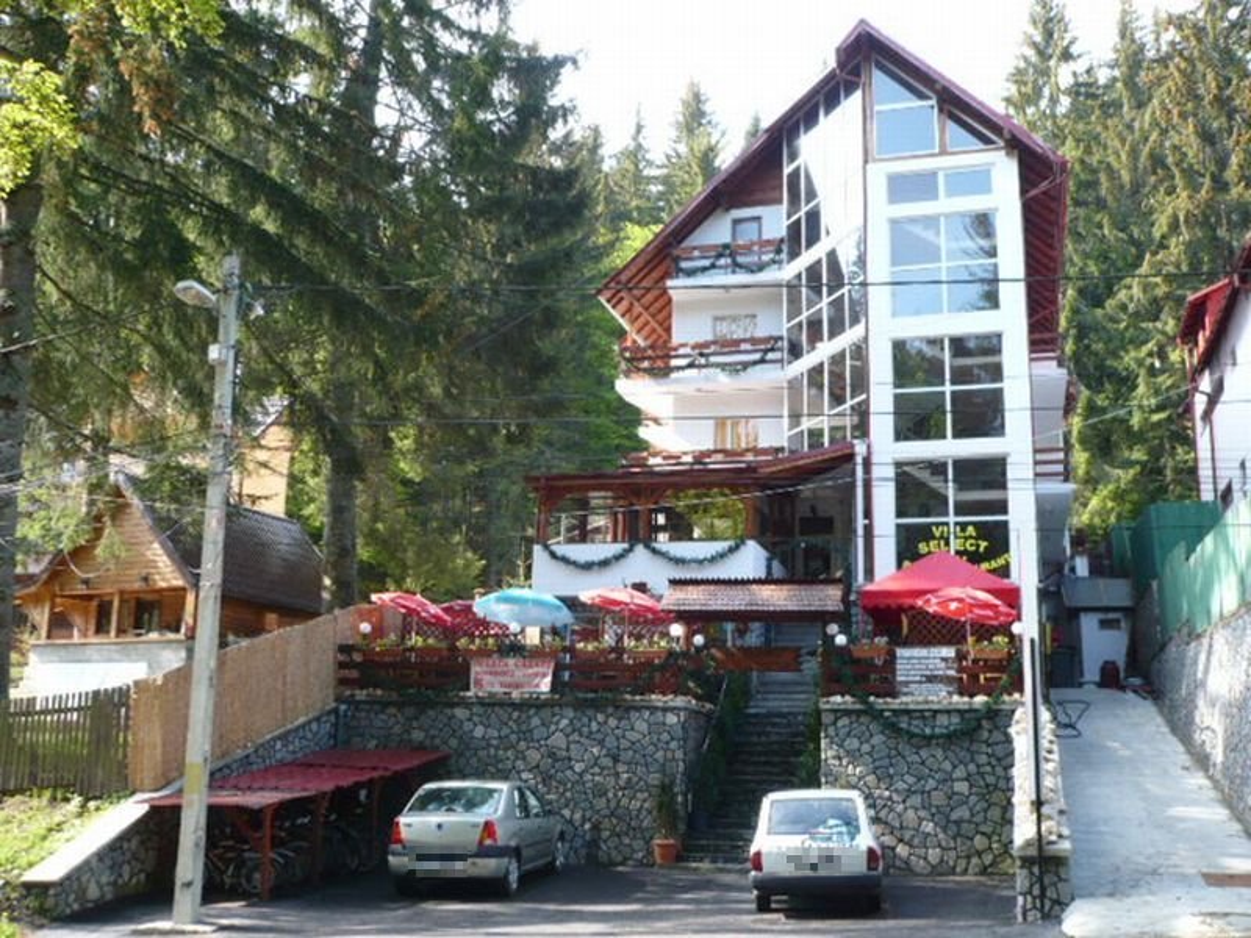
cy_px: 469
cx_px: 626
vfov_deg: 40.7
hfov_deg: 52.6
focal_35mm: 35
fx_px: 1265
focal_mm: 5.8
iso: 100
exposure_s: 1/160
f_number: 2.8
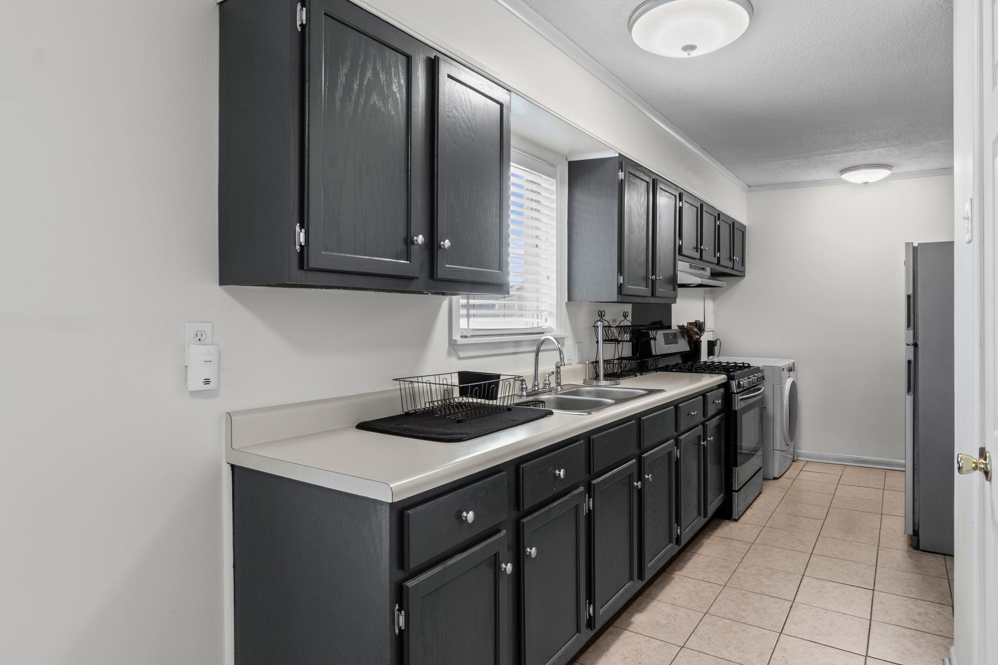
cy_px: 322
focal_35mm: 21
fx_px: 582
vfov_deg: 59.5
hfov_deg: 80.9
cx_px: 559
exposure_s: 1/1.67
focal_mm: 12
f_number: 9
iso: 250
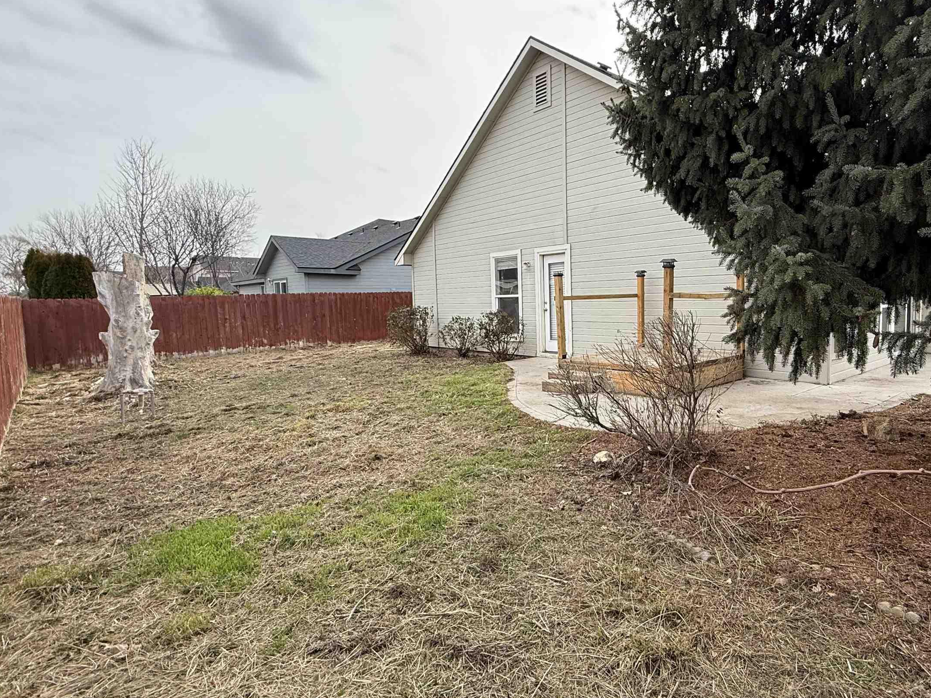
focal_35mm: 20
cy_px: 343
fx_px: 538
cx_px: 563
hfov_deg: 80.7
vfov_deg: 66.0
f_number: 2.2
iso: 64
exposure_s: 1/742
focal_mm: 2.22
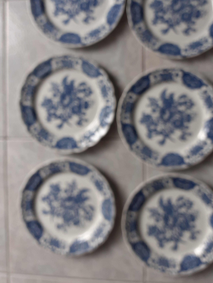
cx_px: 124
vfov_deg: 53.5
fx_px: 279
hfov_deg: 41.7
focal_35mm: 34
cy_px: 109
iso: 40
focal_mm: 3.6
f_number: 1.9
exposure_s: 1/104
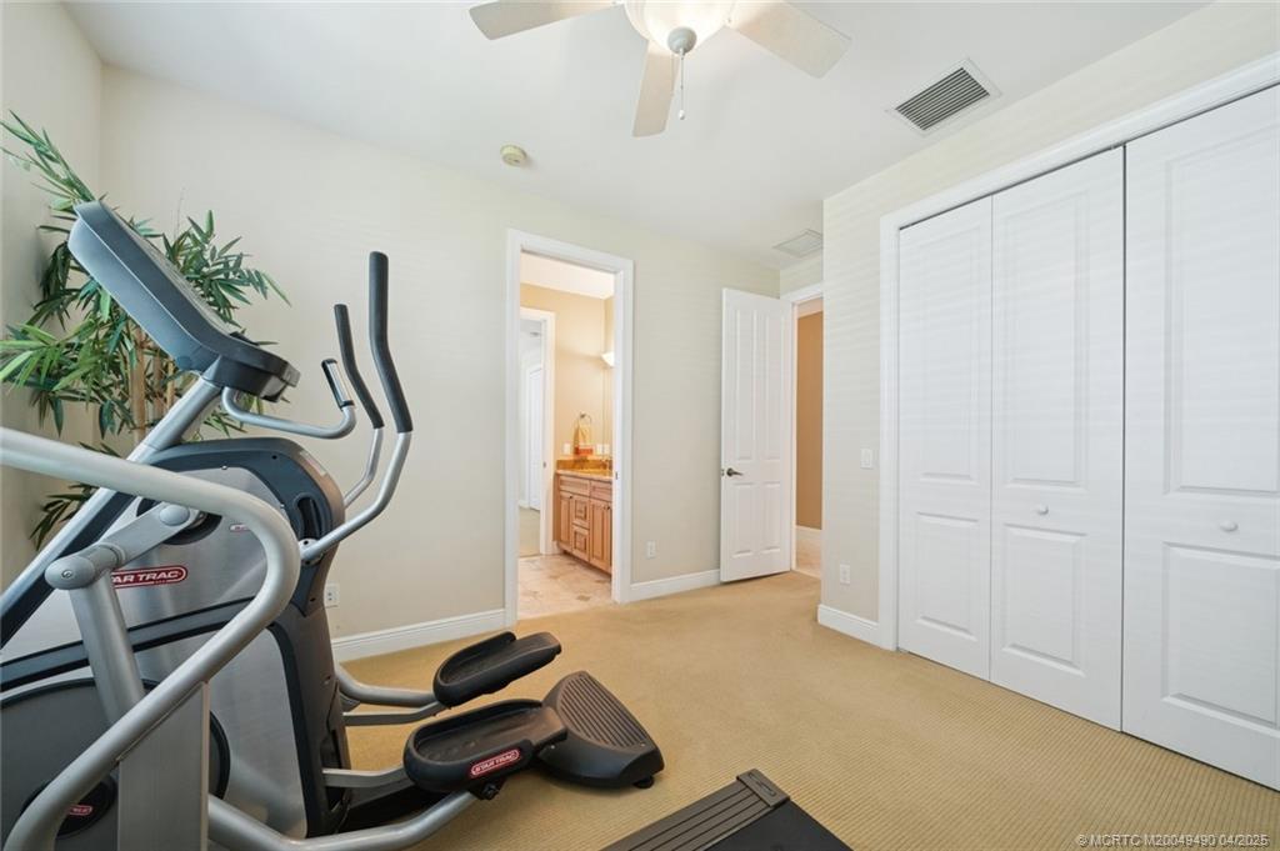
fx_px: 426
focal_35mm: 12
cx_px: 640
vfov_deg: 89.9
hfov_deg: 112.7
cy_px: 426
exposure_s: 1/1.67
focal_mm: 12
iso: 400
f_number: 10
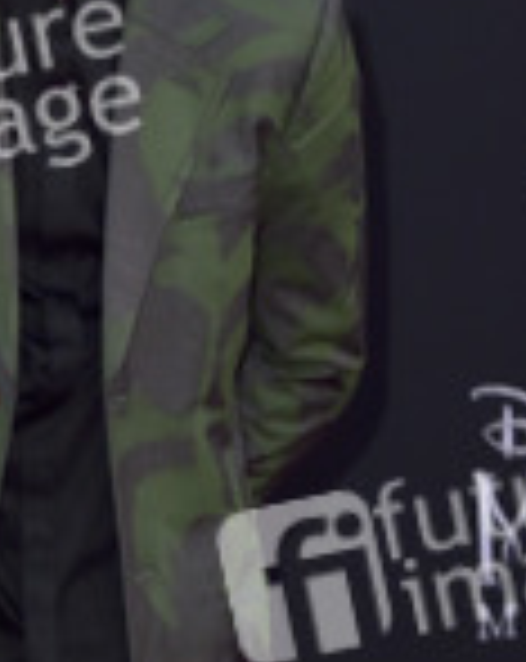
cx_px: 43
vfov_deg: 7.6
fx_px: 4997
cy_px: 333
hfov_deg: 6.0
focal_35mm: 256
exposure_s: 1/250
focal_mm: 100
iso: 400
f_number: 7.1
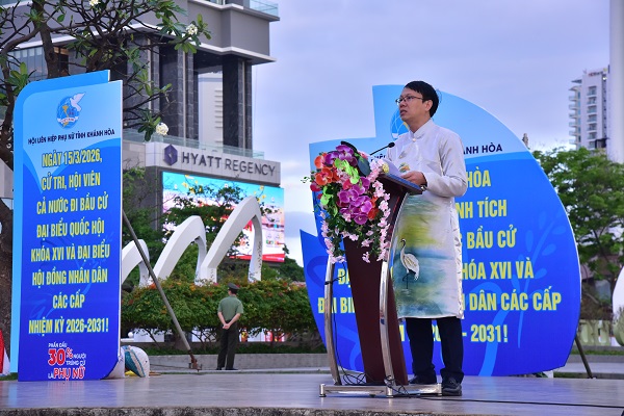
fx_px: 1421
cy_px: 208
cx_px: 312
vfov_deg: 16.7
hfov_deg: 24.8
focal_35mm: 82
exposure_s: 1/500
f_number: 8
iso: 1600
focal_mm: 82
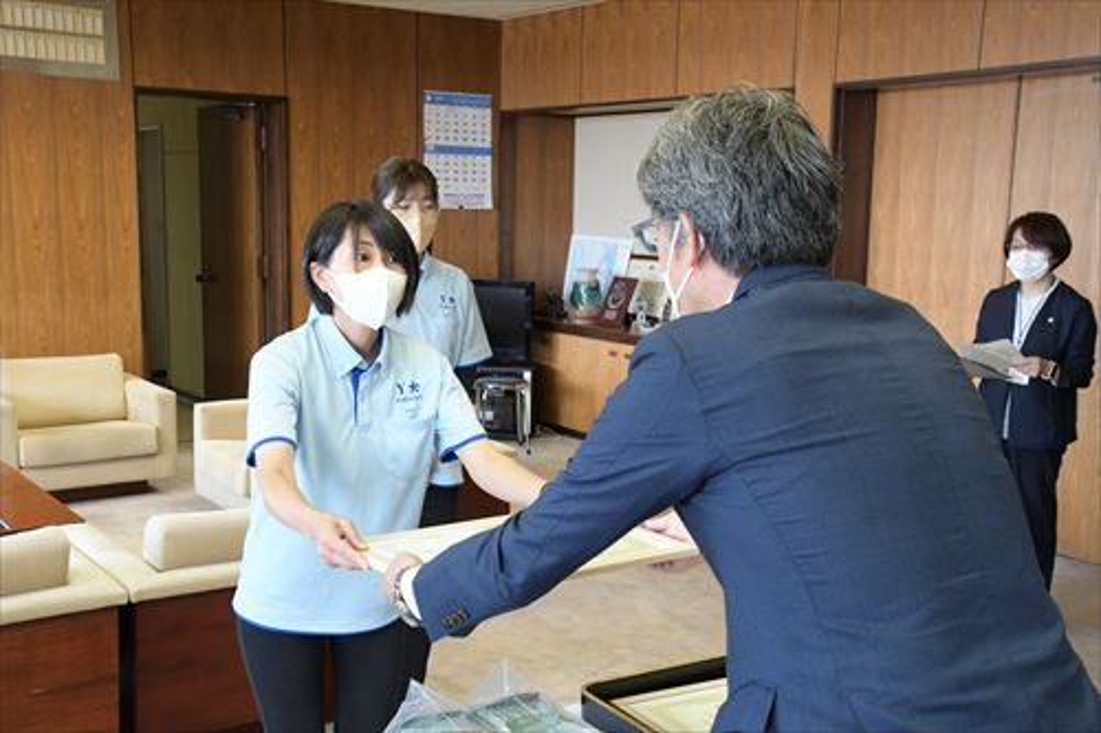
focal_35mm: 42
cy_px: 366
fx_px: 1284
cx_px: 550
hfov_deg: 46.4
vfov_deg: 31.9
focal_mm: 28
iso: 3200
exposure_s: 1/200
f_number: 7.1
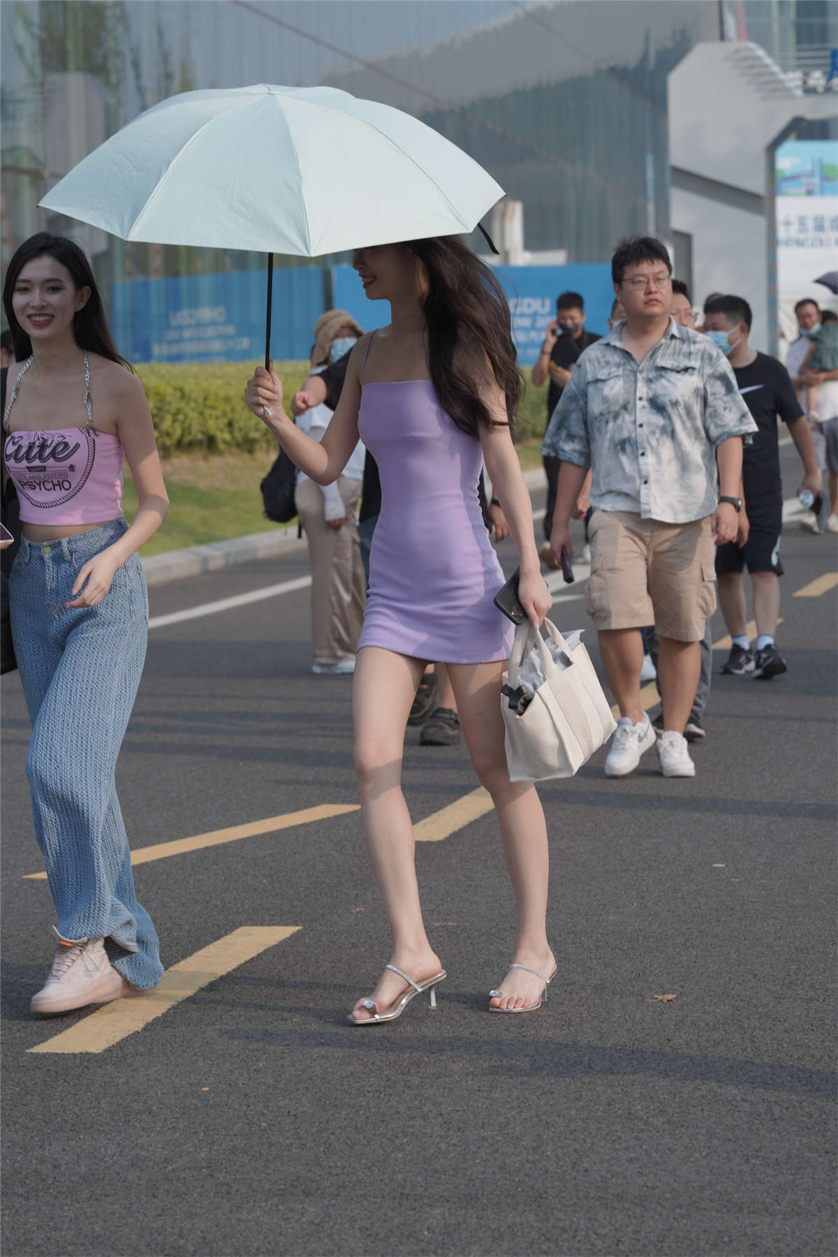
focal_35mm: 135
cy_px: 628
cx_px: 419
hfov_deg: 10.2
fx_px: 4713
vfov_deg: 15.2
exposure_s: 1/640
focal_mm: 135
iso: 250
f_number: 8
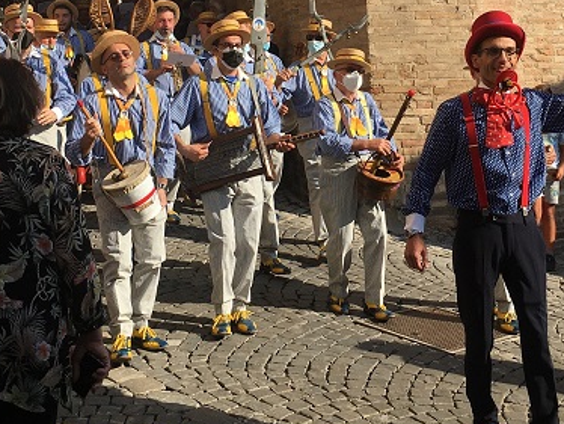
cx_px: 339
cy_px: 48
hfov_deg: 31.1
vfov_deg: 23.1
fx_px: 1011
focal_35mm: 62
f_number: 2.2
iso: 25
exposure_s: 1/1425
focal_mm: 4.15
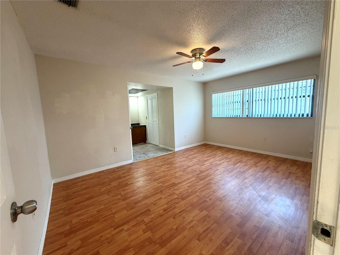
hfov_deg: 102.1
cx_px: 170
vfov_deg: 85.7
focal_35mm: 14
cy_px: 128
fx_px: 138
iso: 200
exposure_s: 1/60
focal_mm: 2.22
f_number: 2.2
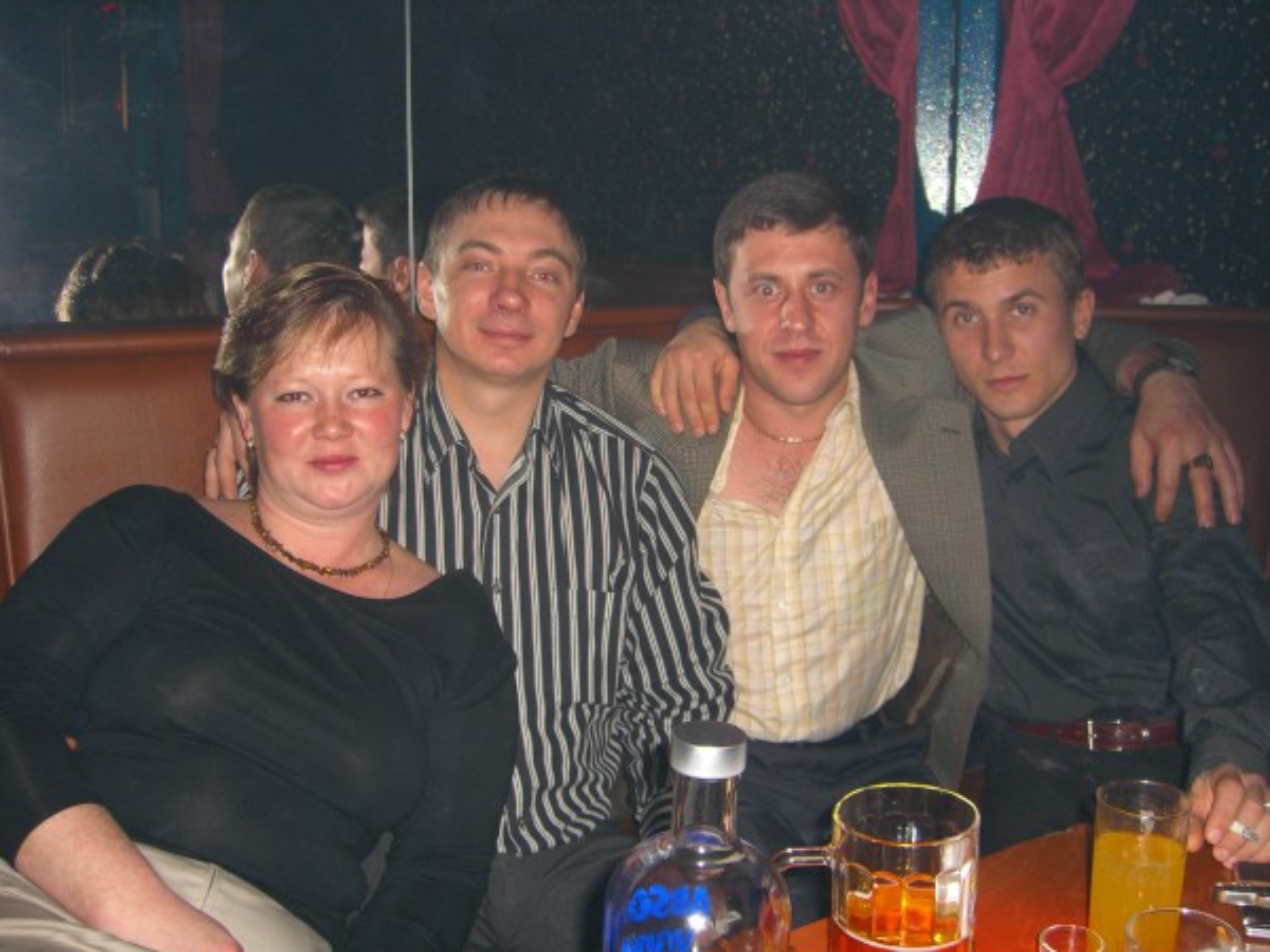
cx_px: 635
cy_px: 476
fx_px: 1394
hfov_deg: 49.0
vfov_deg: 37.7
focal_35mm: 38
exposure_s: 1/60
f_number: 2.8
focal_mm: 7.9
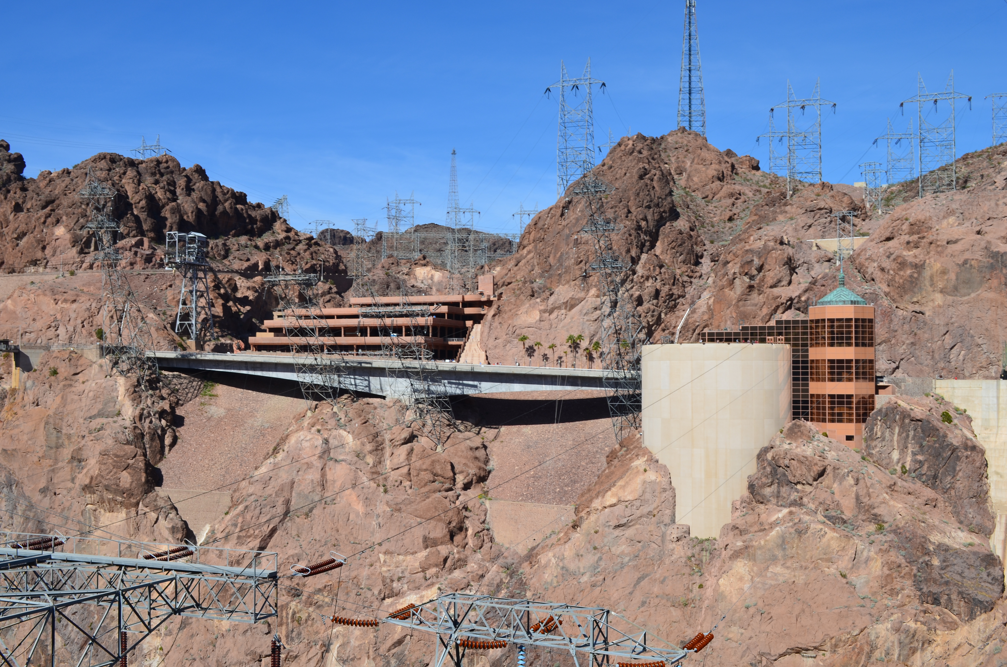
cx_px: 504
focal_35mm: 42
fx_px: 1172
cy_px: 334
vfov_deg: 31.8
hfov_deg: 46.5
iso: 100
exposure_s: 1/160
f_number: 11
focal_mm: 28
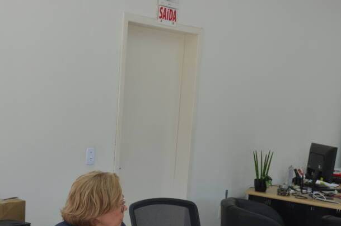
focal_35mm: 65
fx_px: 615
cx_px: 165
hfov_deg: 31.0
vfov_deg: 20.3
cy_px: 213
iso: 360
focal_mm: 22
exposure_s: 1/125
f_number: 5.6
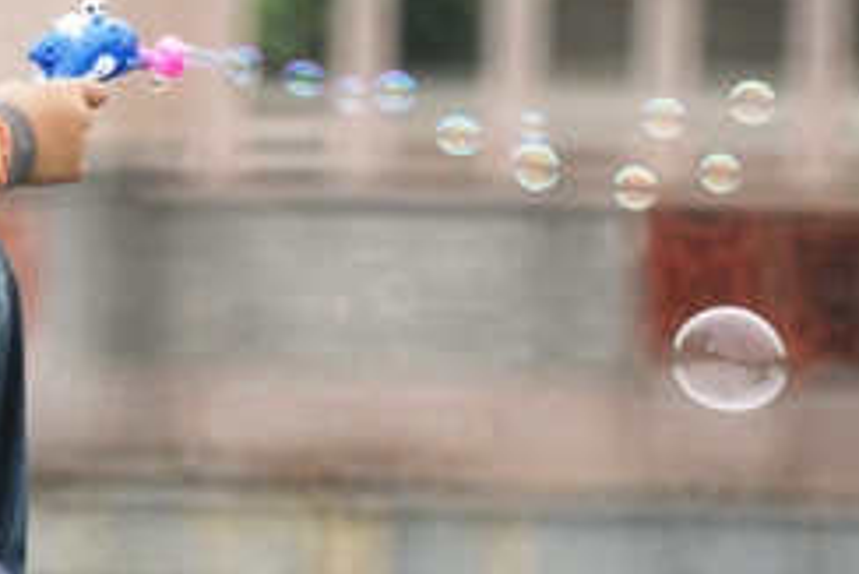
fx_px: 51449
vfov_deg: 0.6
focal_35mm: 2155
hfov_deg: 1.0
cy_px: 49
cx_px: 120
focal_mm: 500
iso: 400
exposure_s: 1/640
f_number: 8
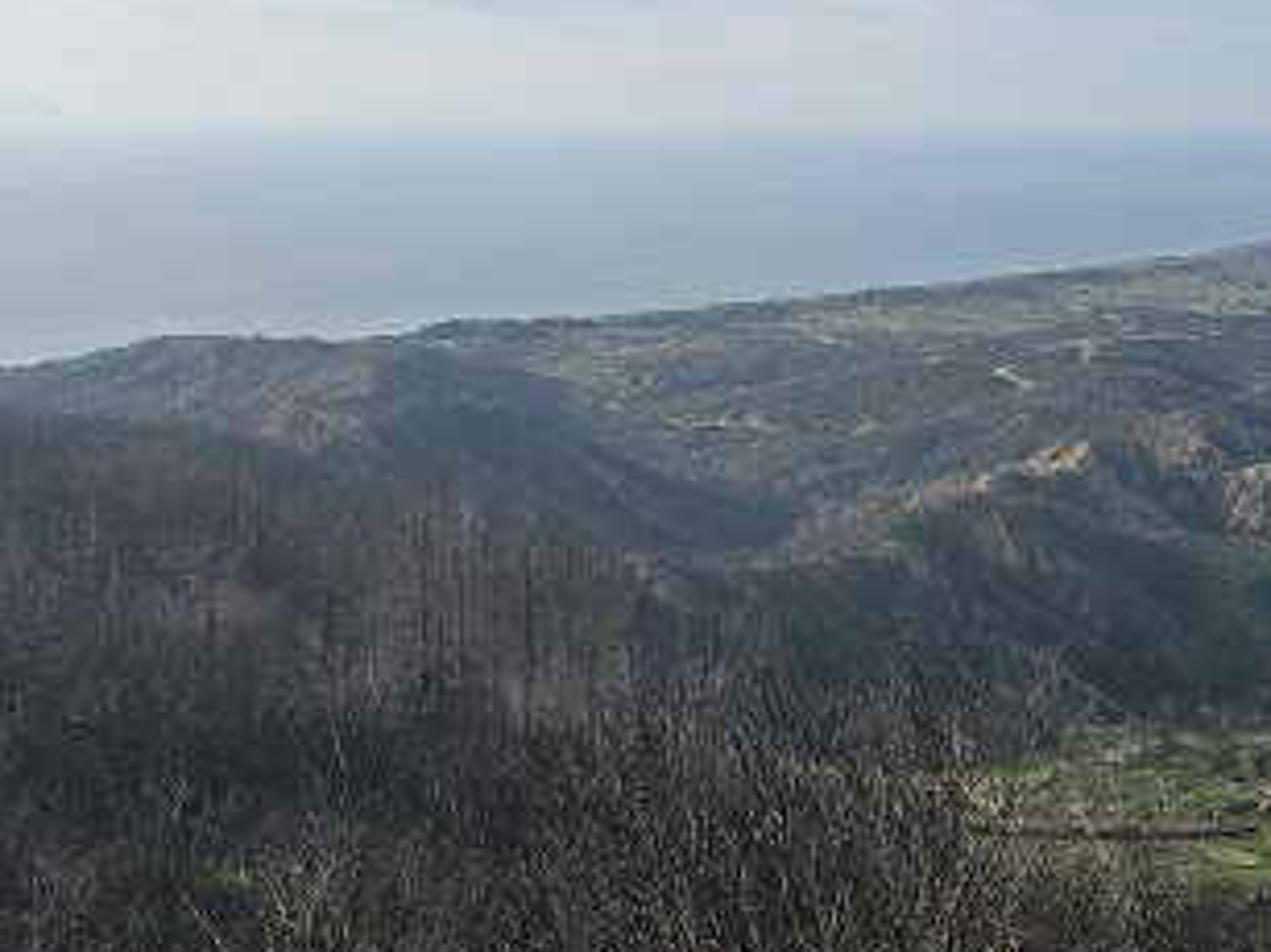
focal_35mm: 60
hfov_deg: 31.9
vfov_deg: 23.8
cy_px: 99
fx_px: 2202
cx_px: 857
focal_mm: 6.3
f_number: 1.7
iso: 12
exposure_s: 1/591
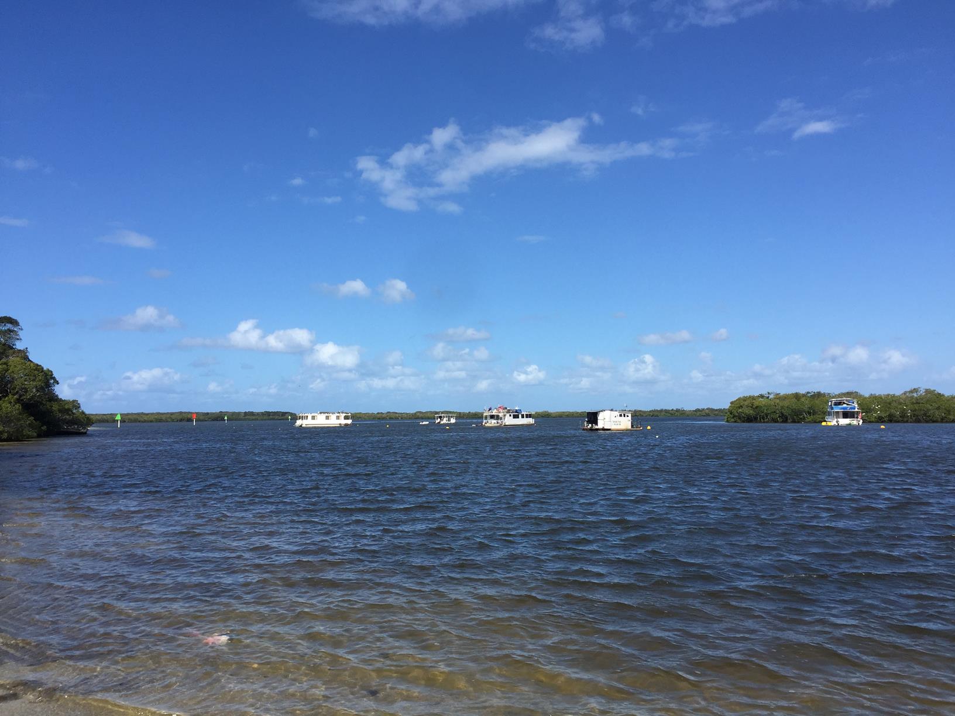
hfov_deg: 61.7
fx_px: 800
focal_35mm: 29
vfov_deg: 48.2
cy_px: 358
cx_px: 478
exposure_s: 1/2639
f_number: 2.2
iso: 32
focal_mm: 4.15
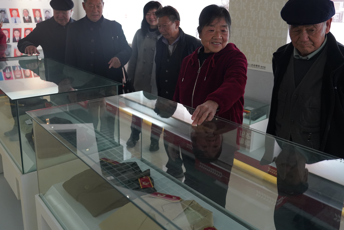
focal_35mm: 31
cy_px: 92
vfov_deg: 42.1
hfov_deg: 60.1
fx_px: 296
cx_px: 154
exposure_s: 1/160
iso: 3200
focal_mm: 25
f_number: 4
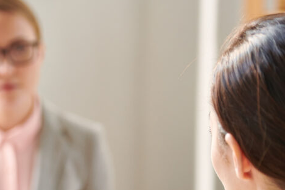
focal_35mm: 153
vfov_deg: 8.9
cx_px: -2
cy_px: 192
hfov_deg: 13.2
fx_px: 1211
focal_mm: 70
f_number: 2.8
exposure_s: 1/200
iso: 500
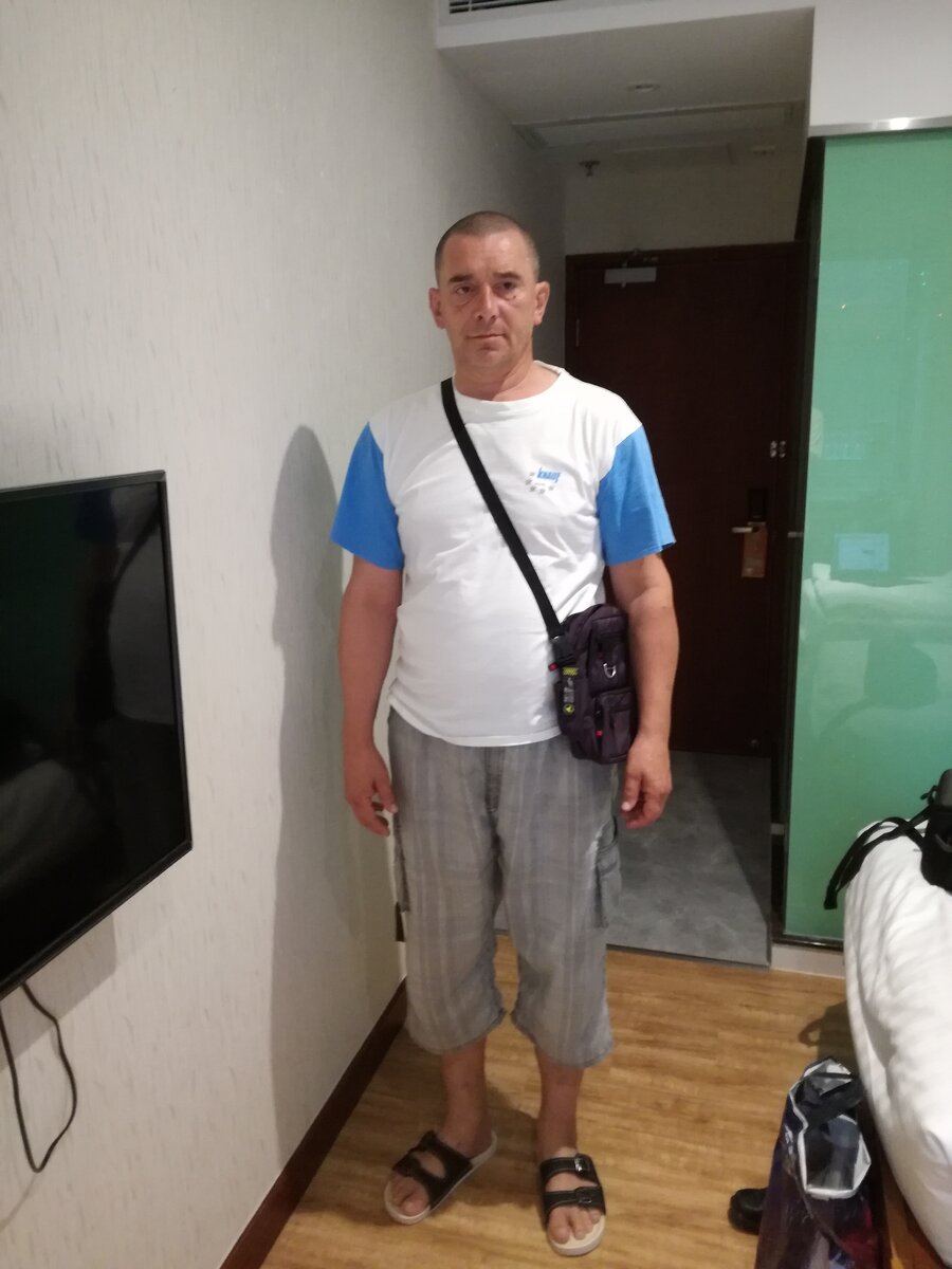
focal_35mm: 27
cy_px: 634
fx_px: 990
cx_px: 476
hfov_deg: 51.4
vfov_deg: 65.3
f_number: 2
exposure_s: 1/20
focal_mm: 3.79
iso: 500
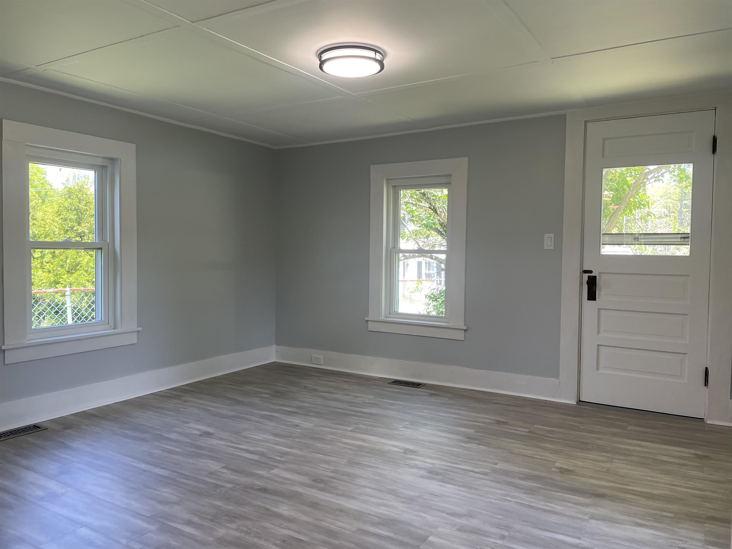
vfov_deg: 53.1
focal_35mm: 26
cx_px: 366
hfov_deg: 67.3
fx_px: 550
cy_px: 274
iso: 64
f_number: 1.6
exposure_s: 1/120
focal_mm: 4.2
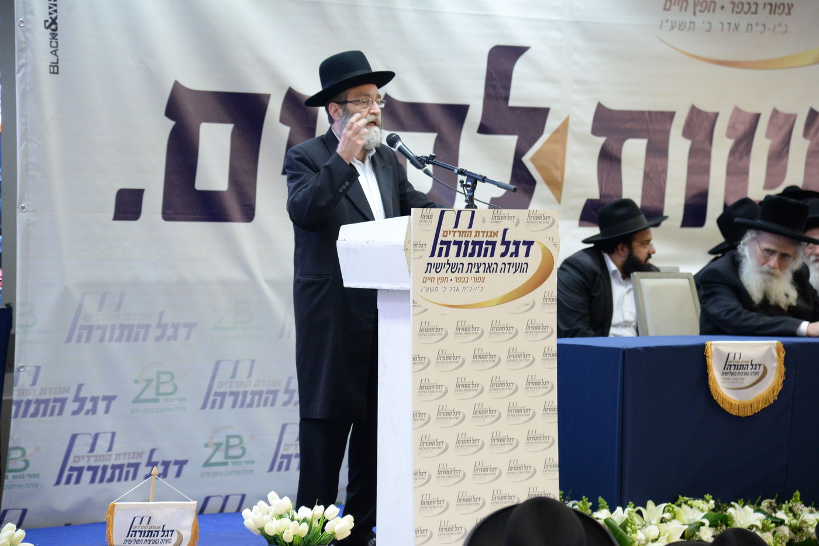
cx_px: 410
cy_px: 273
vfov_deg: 11.4
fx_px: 2729
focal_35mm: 120
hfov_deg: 17.1
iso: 2500
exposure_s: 1/60
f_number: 4.5
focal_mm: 120
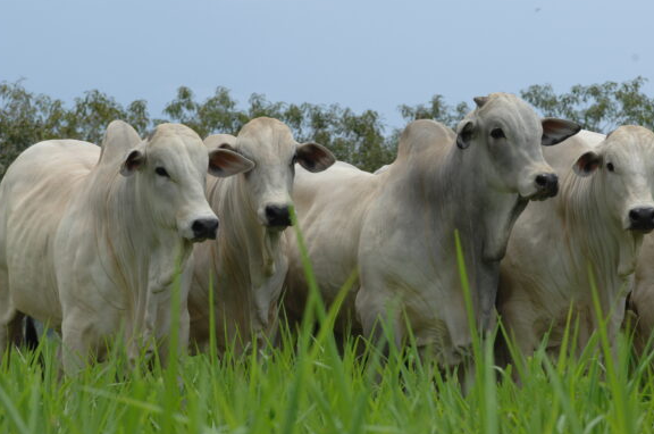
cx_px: 366
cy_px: 227
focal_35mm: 245
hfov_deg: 8.4
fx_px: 4436
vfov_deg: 5.6
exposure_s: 1/250
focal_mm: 135
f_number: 8
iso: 160
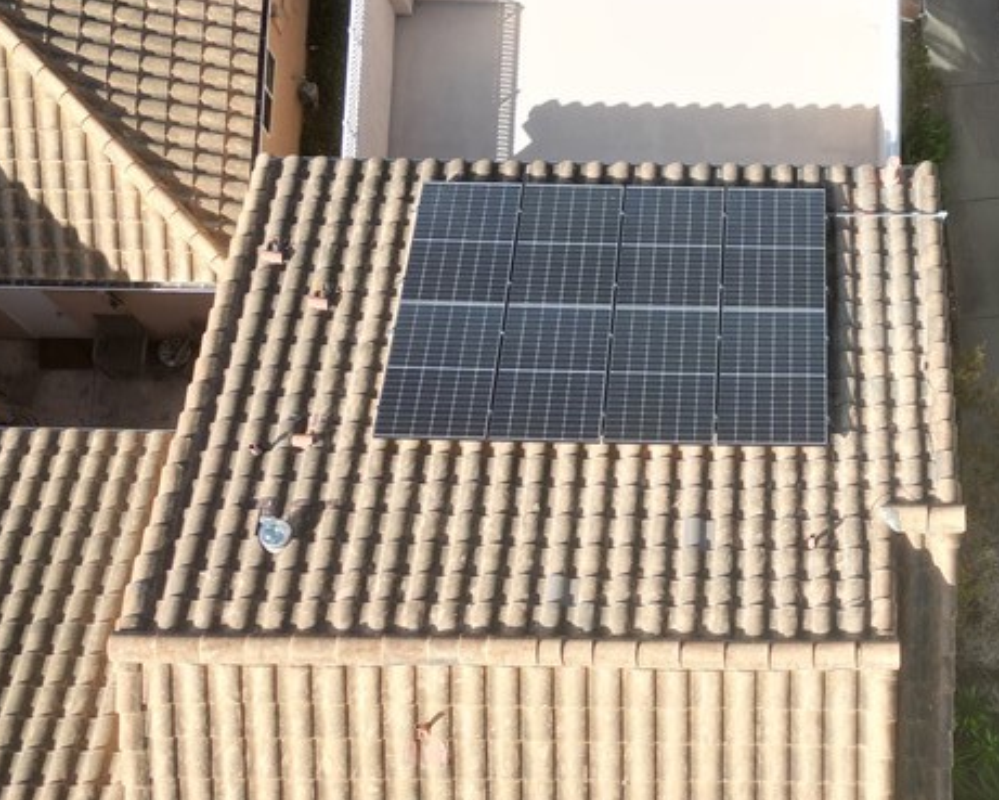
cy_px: 642
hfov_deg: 35.1
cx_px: 769
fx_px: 1538
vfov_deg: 28.5
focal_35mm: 52
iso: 120
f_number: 1.7
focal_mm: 6.72
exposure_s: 1/2500
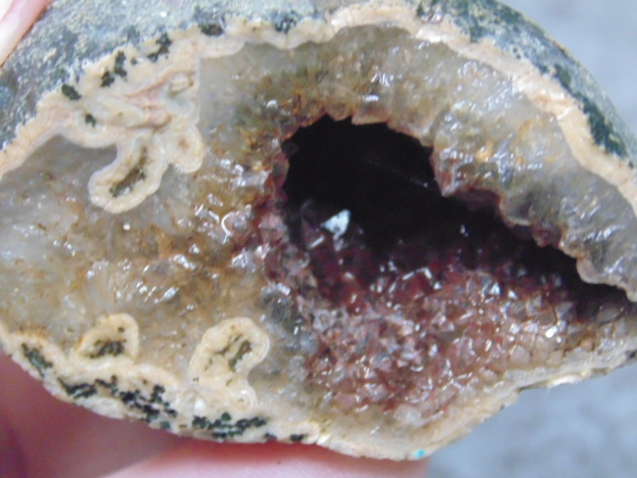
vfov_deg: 12.5
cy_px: 239
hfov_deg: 16.5
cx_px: 318
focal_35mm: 119
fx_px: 2190
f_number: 4.8
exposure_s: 1/20
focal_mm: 21.3
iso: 800
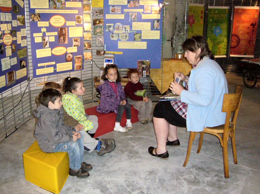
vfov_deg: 45.4
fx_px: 233
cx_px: 130
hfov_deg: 58.4
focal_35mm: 31
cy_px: 97
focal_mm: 4.6
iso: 400
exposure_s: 1/30
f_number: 2.8
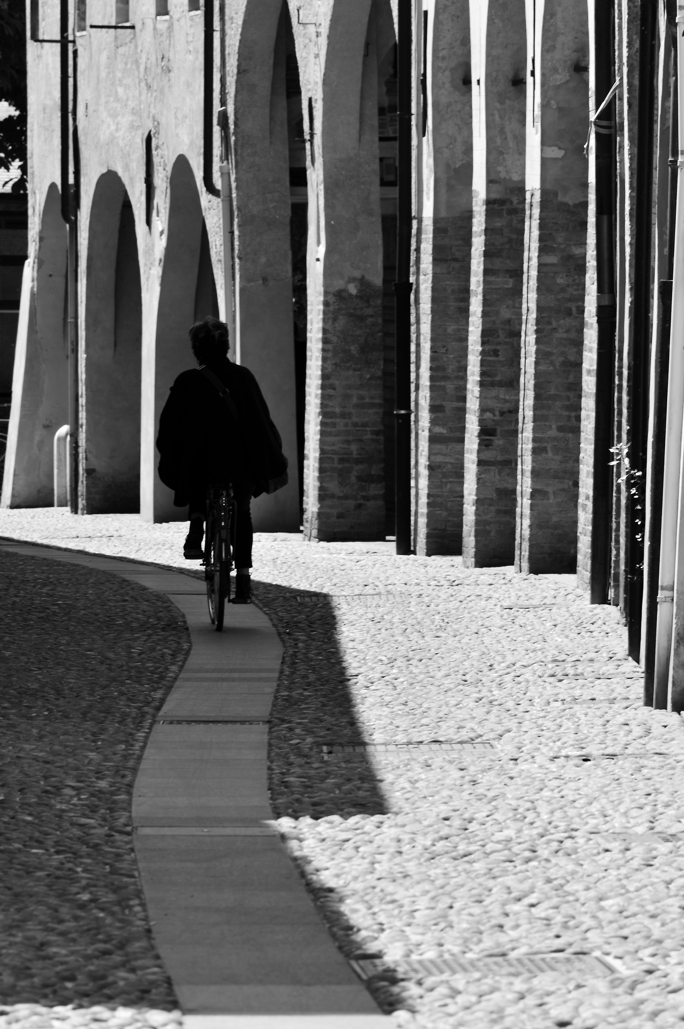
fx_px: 8568
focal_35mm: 300
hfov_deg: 4.6
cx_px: 342
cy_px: 514
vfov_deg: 6.9
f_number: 10
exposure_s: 1/125
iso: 100
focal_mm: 200
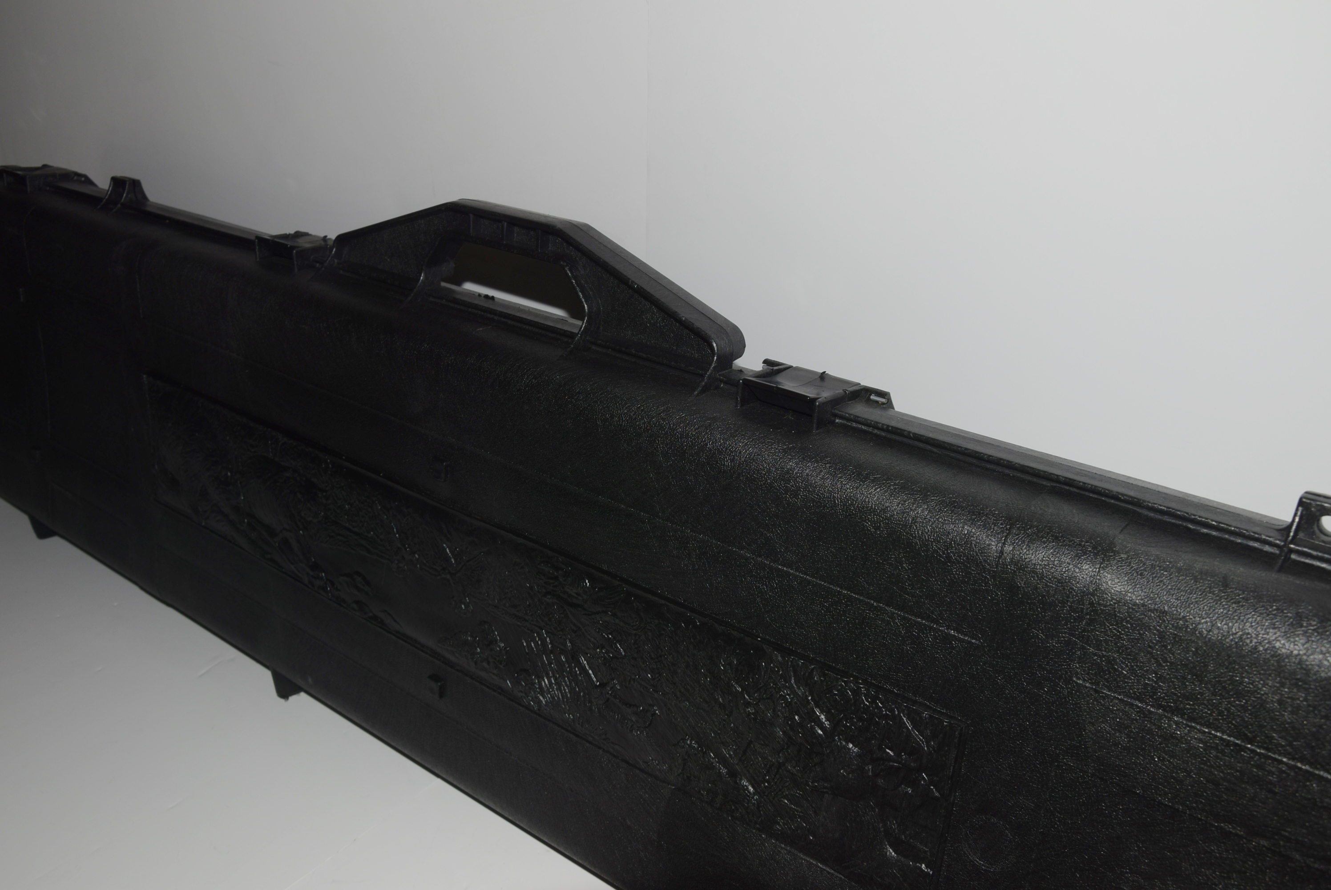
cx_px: 666
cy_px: 445
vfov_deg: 40.0
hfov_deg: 57.2
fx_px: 1221
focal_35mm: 33
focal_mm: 22
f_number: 8
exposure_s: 1/60
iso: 100
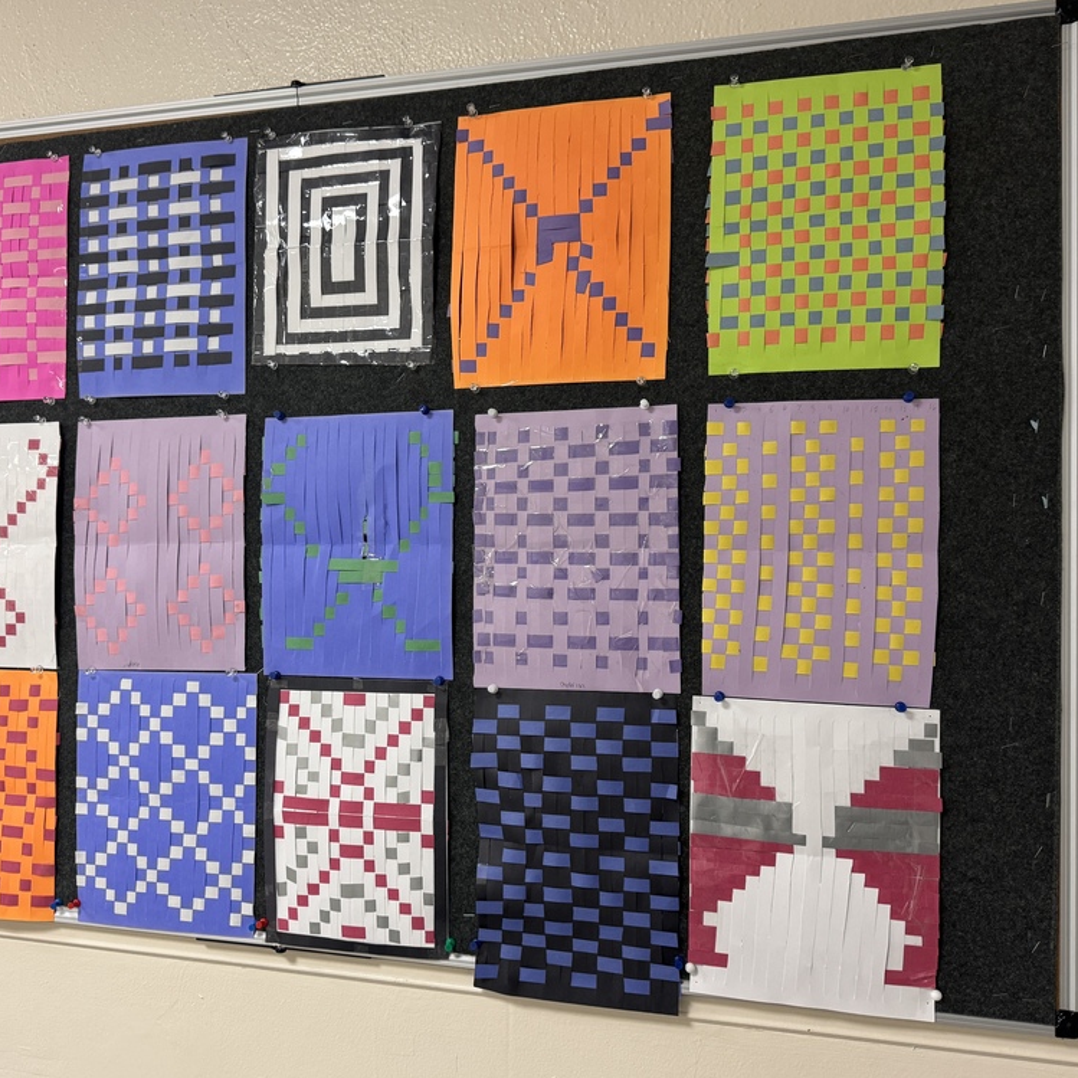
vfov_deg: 55.6
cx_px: 429
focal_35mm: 29
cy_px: 527
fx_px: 1022
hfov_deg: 55.2
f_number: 1.78
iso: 200
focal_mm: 6.76
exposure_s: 1/60
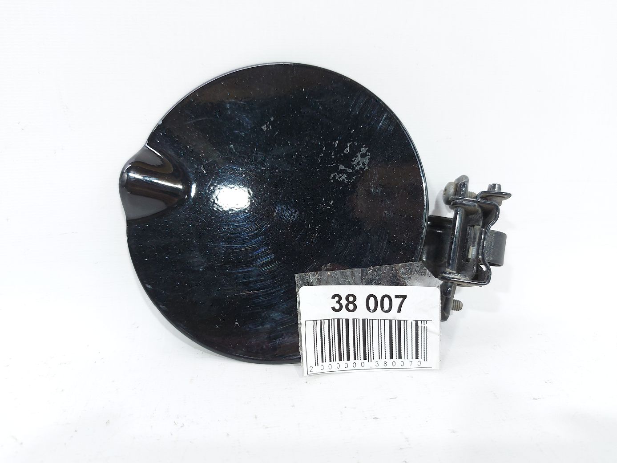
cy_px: 232
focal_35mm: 24
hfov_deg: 71.6
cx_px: 308
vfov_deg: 56.8
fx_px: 428
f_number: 1.8
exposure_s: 1/50
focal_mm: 5.23
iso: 100
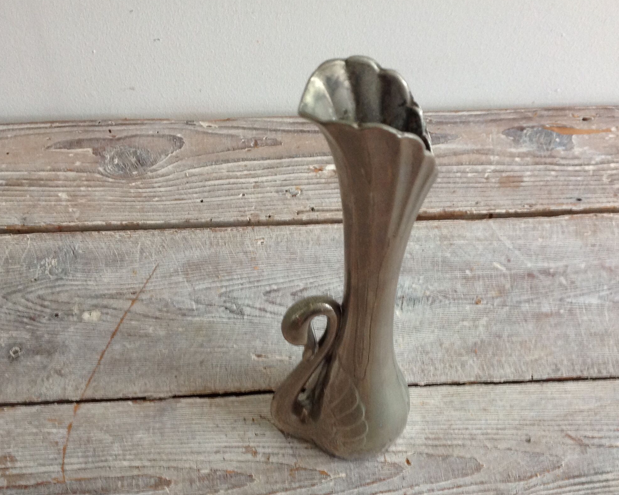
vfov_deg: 33.4
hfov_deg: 41.2
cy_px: 286
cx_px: 312
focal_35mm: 45
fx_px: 824
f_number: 2.4
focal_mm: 4.28
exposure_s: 1/15
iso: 125
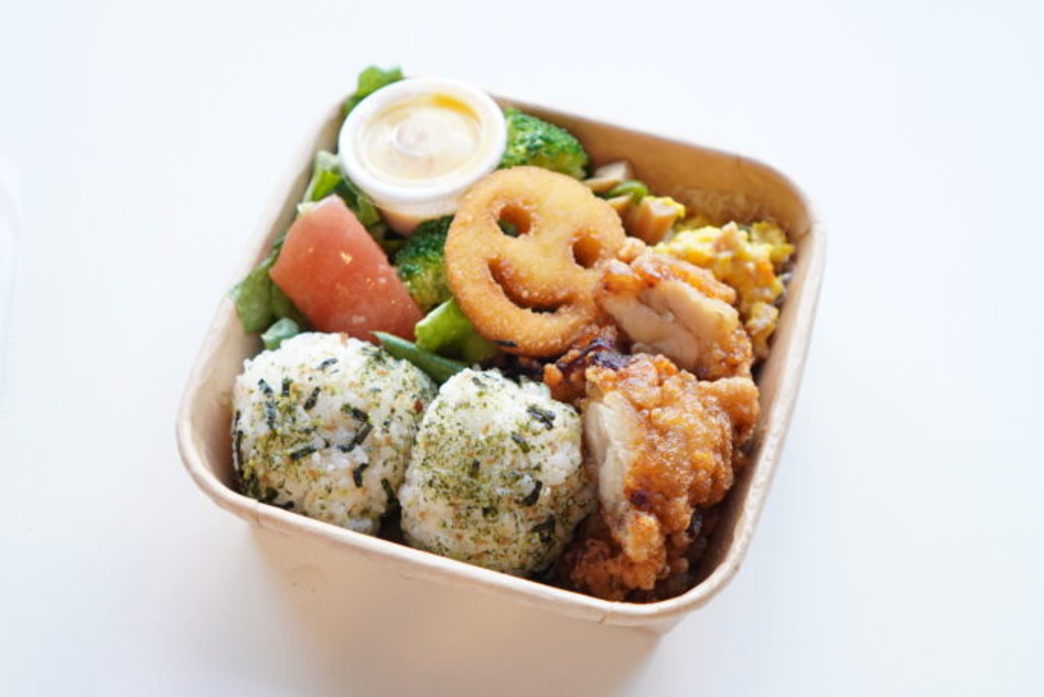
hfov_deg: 37.8
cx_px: 522
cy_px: 348
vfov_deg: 25.8
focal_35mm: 52
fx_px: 1523
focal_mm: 35
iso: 1250
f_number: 3.5
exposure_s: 1/200
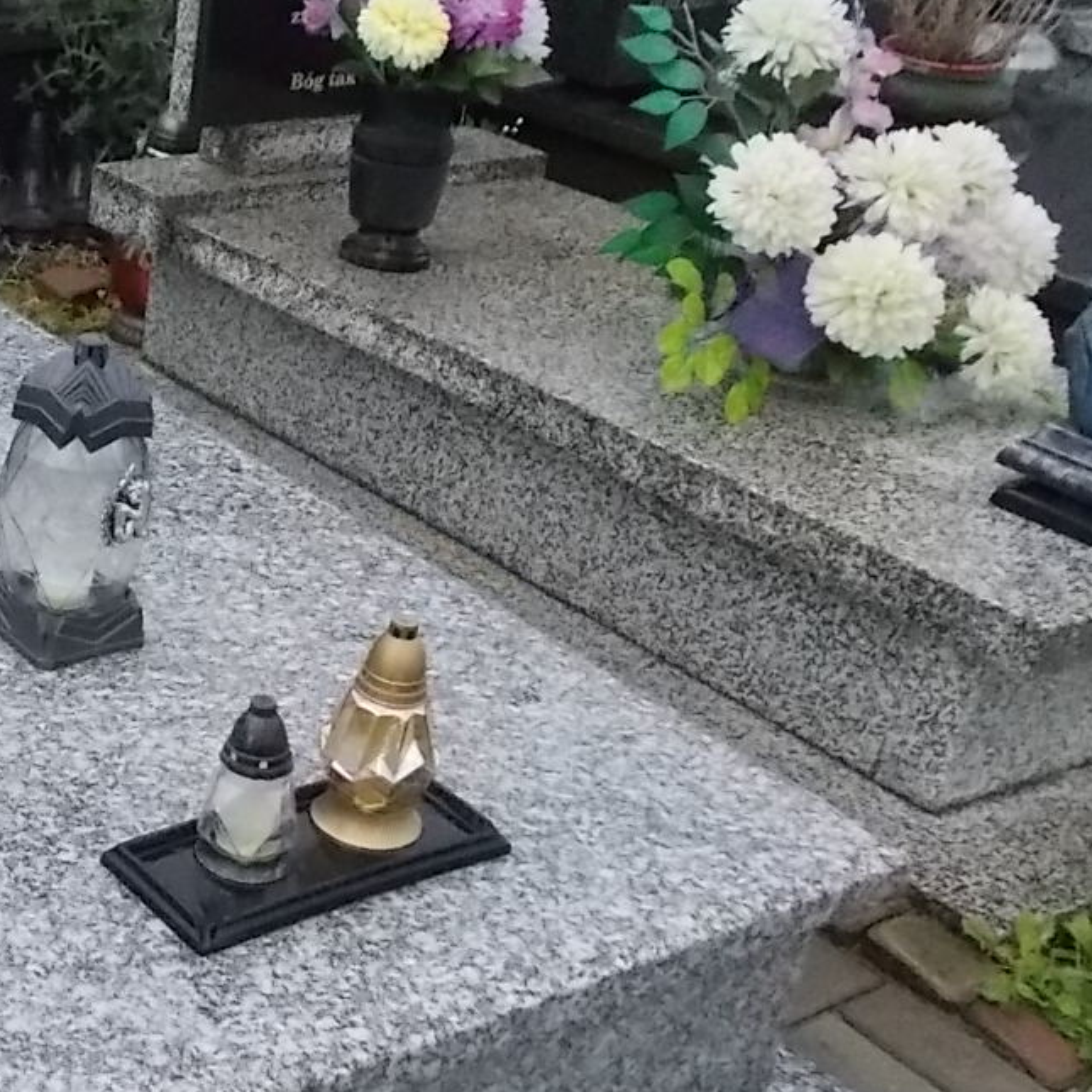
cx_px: -119
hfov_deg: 27.4
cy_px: 501
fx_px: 2034
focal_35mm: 57
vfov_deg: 30.0
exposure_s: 1/320
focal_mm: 4.6
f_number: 8
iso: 400
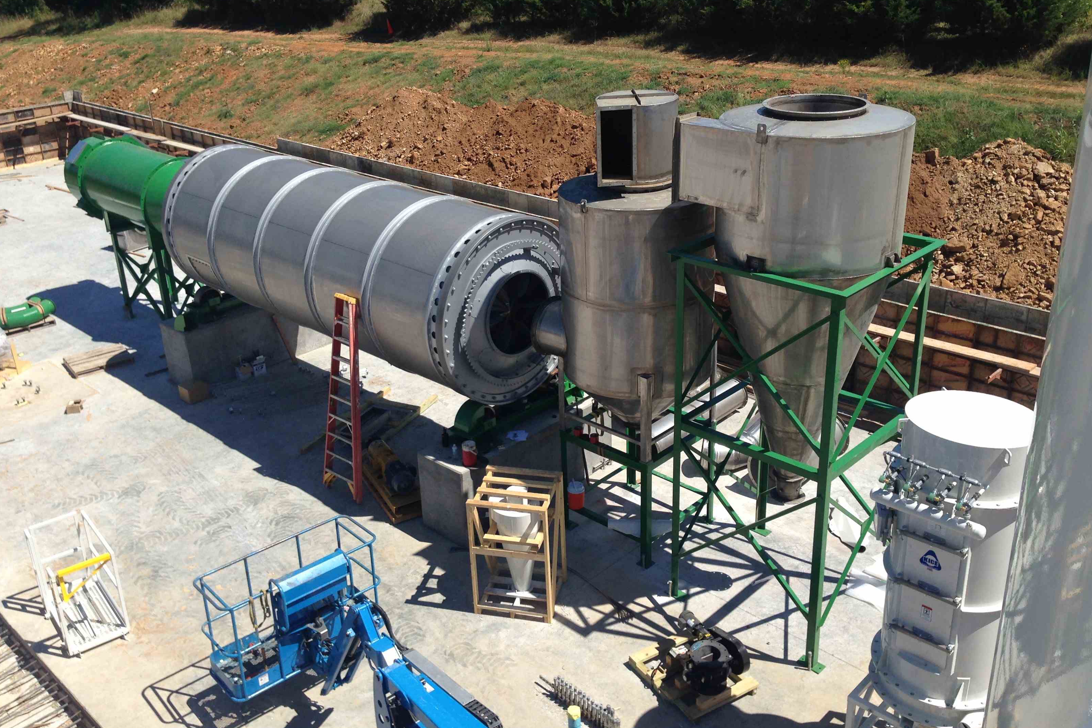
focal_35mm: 35
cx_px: 542
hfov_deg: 54.4
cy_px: 325
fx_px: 1062
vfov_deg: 37.8
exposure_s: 1/1869
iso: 50
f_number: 2.4
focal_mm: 4.12
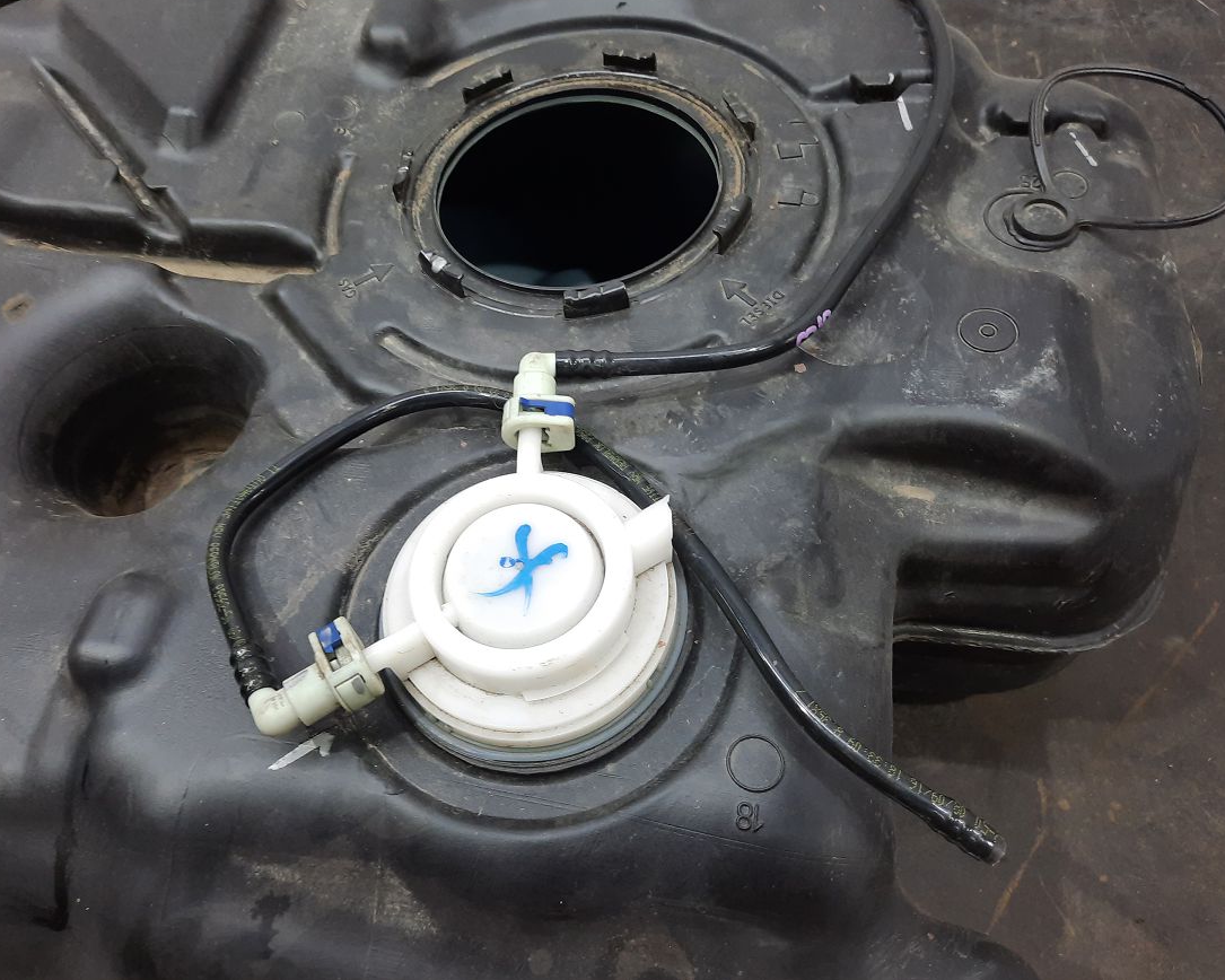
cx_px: 577
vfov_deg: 53.2
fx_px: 979
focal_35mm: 27
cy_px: 474
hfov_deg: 64.0
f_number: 2
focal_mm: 4.6
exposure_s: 1/50
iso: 160
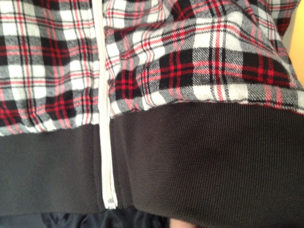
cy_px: 114
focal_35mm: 35
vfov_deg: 40.7
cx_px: 152
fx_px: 307
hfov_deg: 52.6
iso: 400
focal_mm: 4.28
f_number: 2.4
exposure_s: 1/17
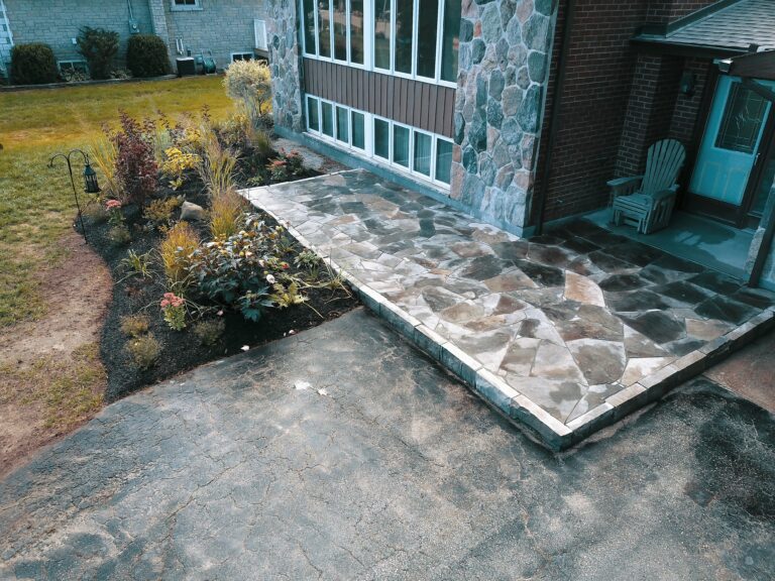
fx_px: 582
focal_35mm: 26
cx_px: 388
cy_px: 290
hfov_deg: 67.3
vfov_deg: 53.1
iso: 100
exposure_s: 1/200
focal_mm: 4.73
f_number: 2.2
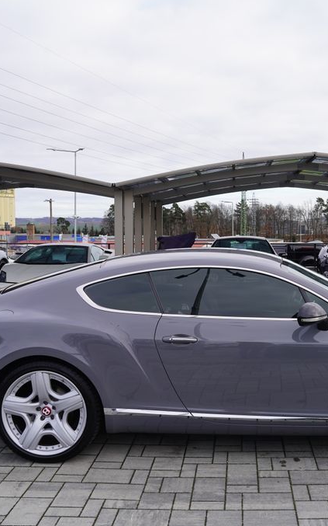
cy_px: 263
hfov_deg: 33.8
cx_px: 243
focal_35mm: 37
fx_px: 529
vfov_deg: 52.8
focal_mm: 24
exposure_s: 1/100
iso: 100
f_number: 7.1
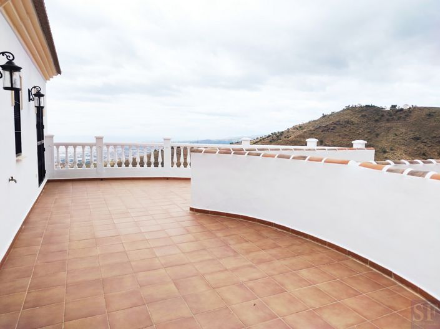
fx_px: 305
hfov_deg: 71.6
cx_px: 220
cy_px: 164
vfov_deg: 56.8
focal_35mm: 24
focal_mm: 6.72
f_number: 1.69
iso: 100
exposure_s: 1/2900
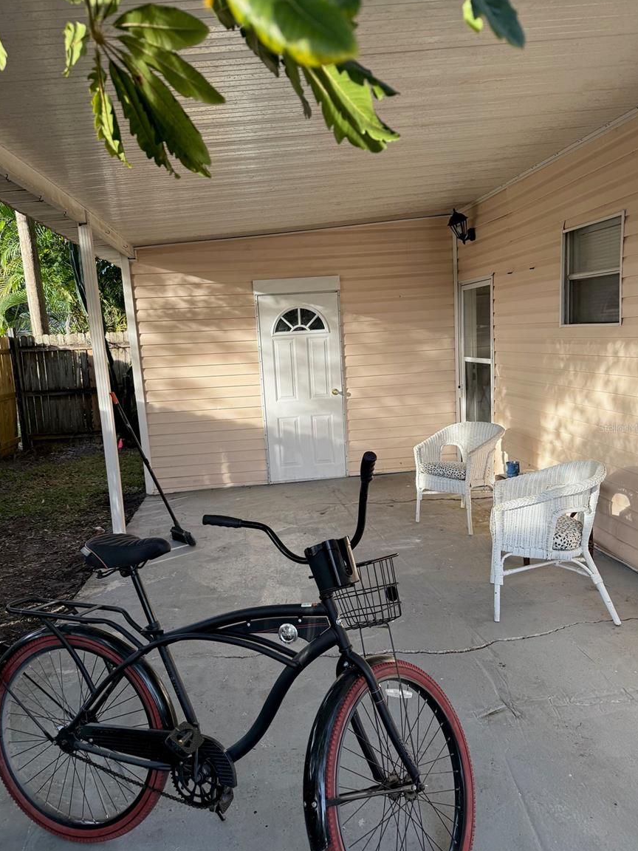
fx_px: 614
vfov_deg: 69.4
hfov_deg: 54.9
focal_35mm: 25
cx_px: 318
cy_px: 428
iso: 100
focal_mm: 6.76
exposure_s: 1/722
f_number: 1.78
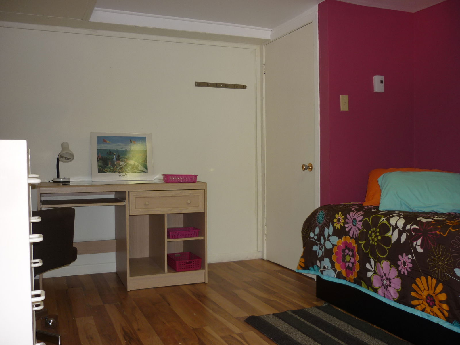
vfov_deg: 42.9
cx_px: 230
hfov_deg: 55.4
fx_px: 439
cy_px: 172
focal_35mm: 33
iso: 100
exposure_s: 1/30
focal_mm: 5.5
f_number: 2.8
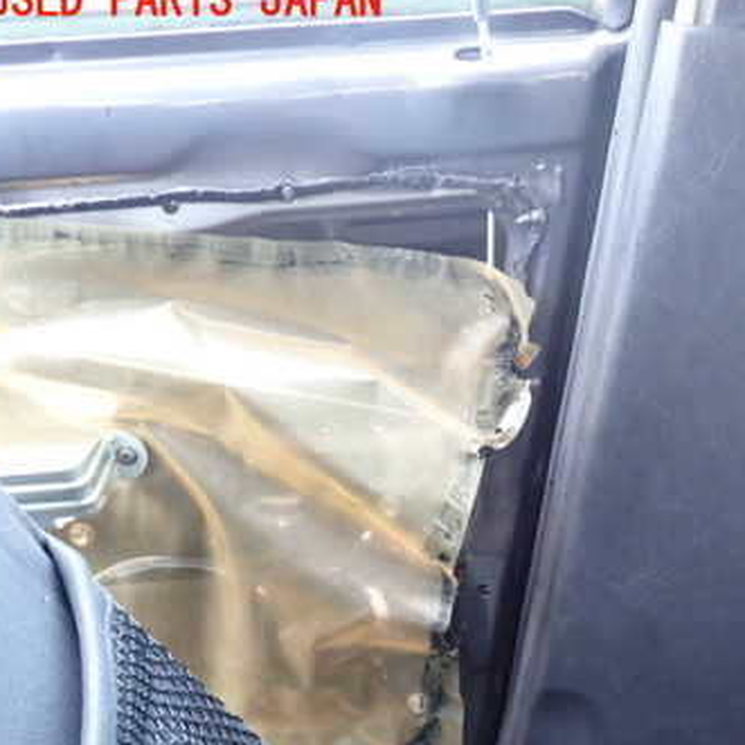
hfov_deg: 33.7
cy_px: 479
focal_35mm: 48
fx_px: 1169
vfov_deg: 35.1
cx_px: 648
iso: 640
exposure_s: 1/30
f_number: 2.3
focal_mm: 5.4
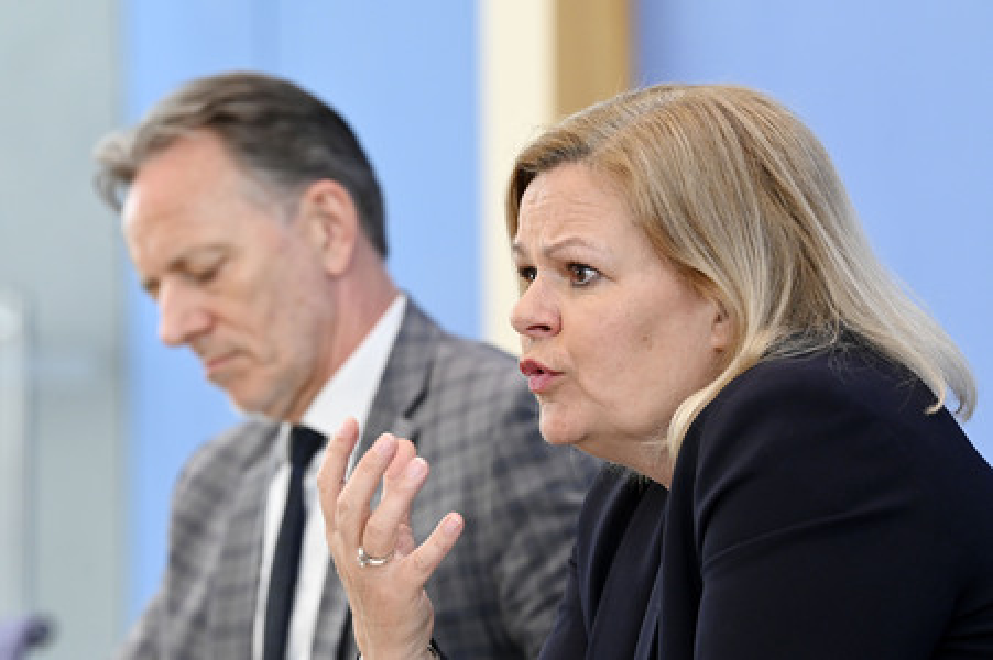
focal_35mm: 180
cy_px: 330
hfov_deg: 11.4
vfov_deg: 7.6
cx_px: 496
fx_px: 4961
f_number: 5.6
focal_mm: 180
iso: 3200
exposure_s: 1/800
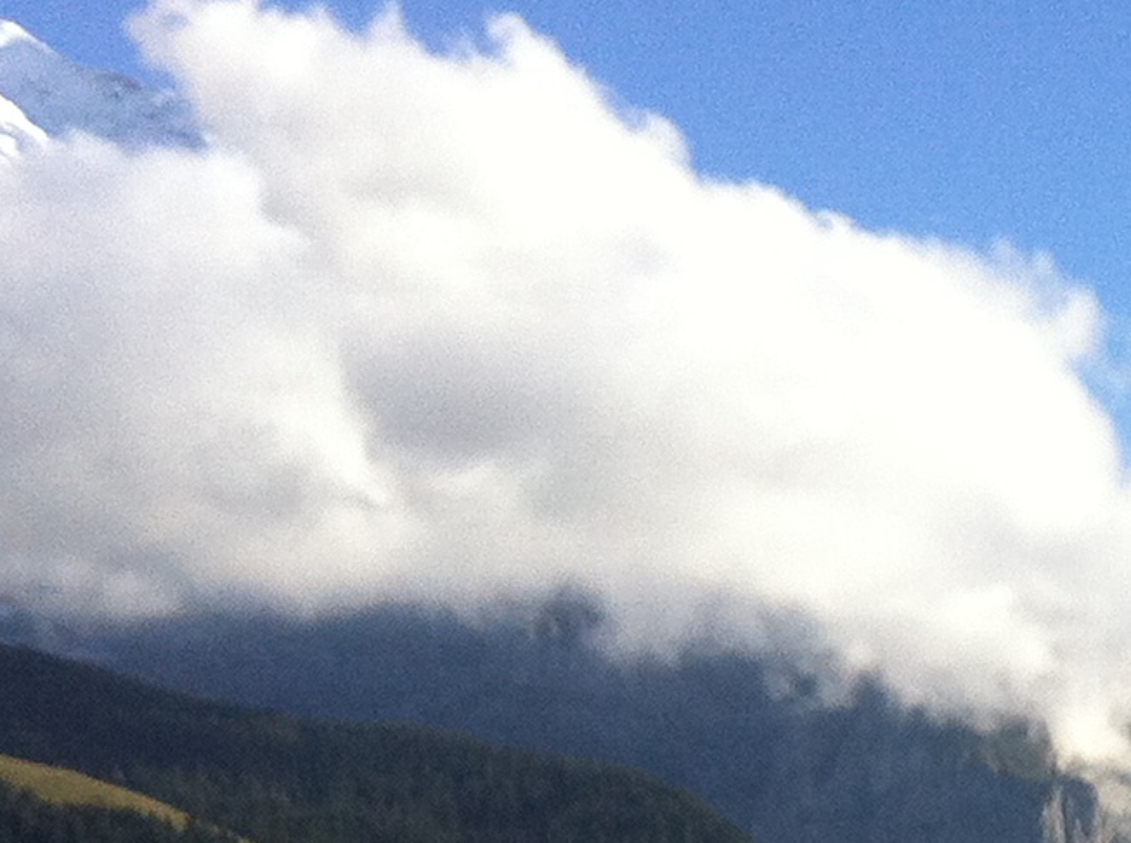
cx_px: 1909
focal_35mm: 139
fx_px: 4532
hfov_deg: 13.1
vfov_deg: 10.1
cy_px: 1438
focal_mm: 3.85
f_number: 2.8
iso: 80
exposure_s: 1/887
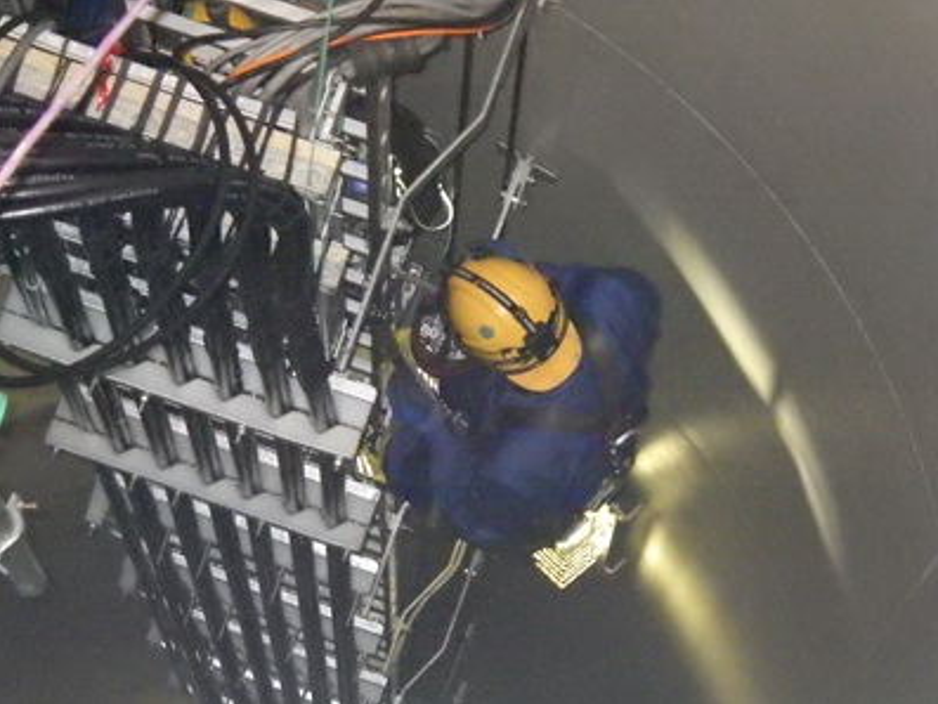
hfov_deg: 14.0
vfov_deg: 10.5
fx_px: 3822
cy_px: 352
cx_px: 470
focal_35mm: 141
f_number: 5.5
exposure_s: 1/125
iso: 6400
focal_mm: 25
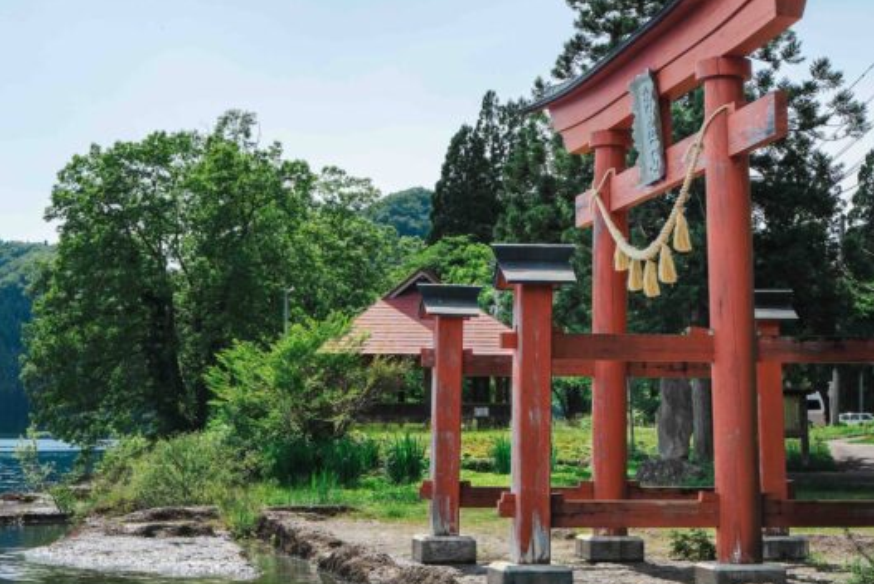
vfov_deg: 20.0
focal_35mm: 68
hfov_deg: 29.5
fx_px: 1652
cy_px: 323
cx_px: 317
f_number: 7.1
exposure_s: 1/400
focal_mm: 35
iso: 100
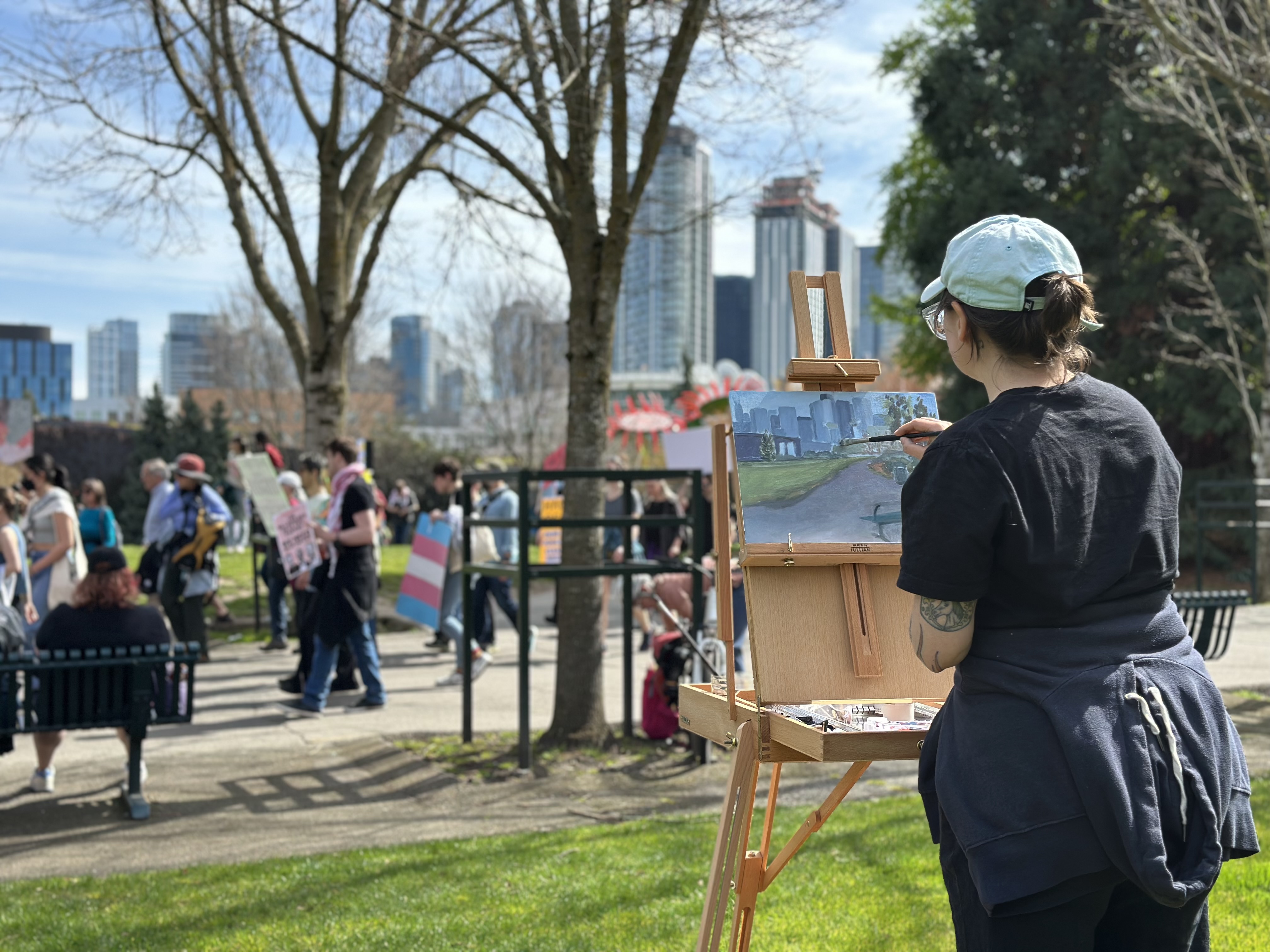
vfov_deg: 30.3
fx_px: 1761
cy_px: 476
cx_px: 635
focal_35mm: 48
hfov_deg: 39.7
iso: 100
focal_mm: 6.86
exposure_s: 1/2203
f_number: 1.78
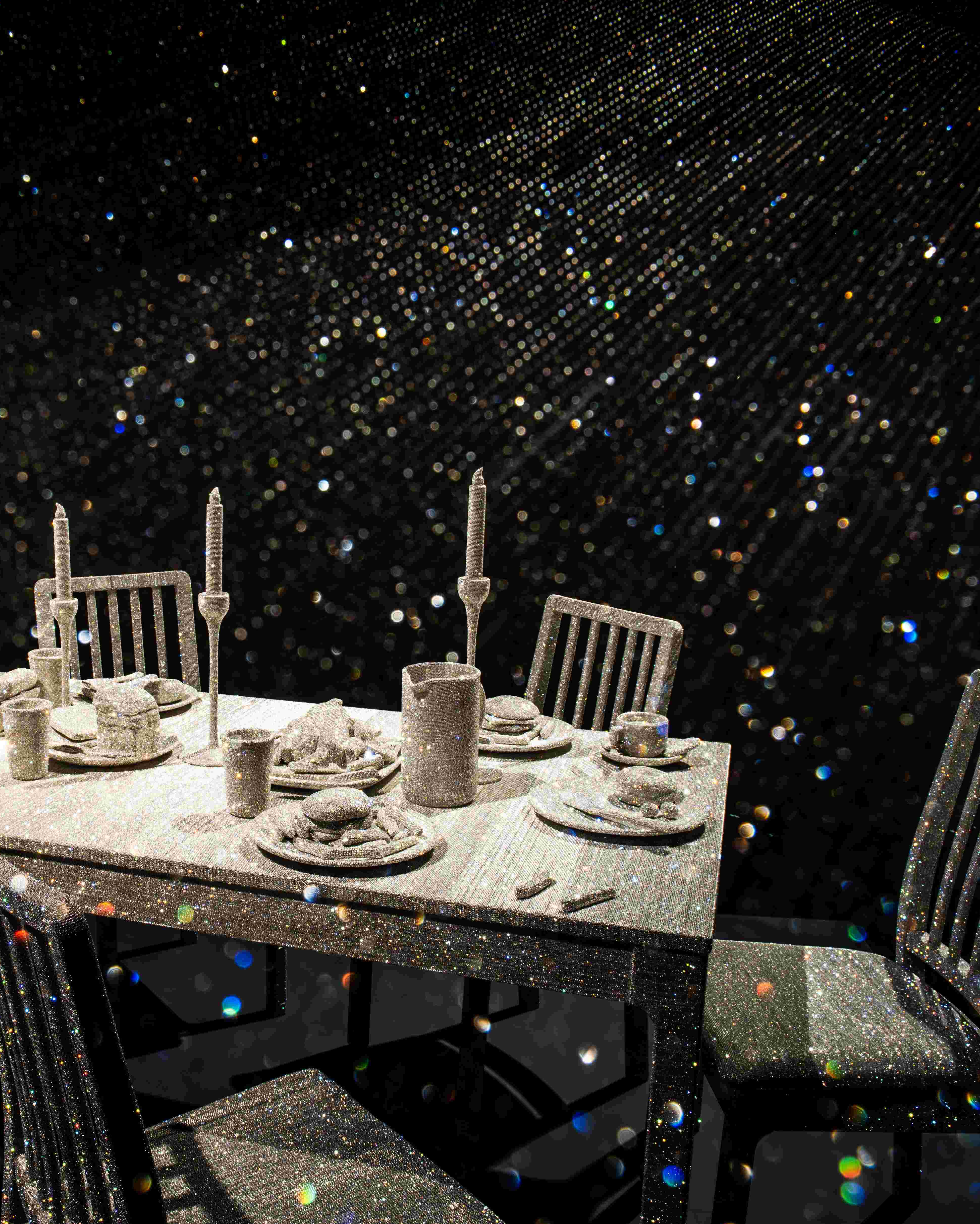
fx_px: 1233
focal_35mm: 34
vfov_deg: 52.8
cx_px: 298
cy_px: 610
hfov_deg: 42.6
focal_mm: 24
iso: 160
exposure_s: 1/4
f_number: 11
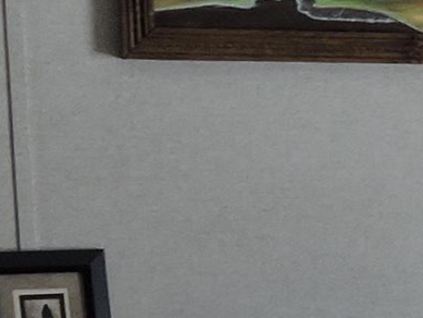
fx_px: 2701
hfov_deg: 8.1
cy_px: 484
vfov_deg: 6.6
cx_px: 1118
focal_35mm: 221
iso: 100
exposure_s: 1/50
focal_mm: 5
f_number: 3.5
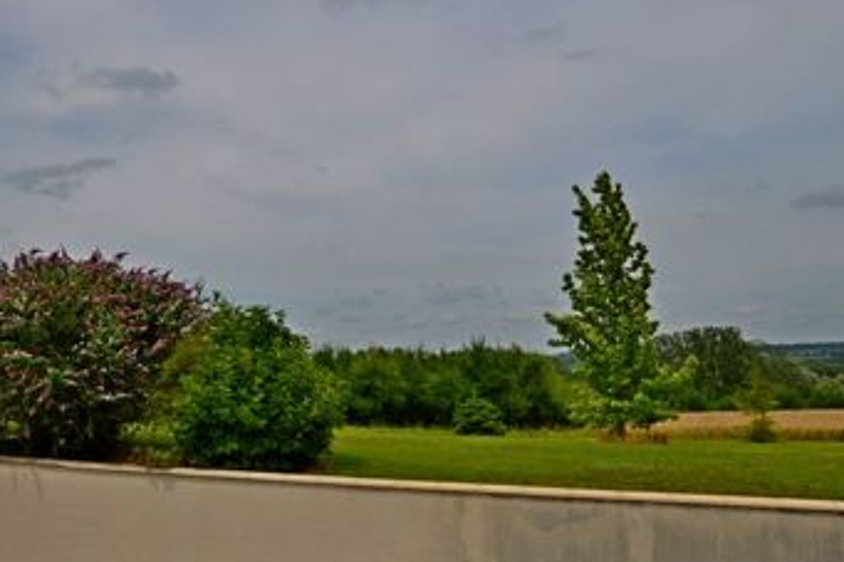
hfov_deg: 59.5
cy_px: 369
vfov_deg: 41.8
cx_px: 316
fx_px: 726
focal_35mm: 31
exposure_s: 1/320
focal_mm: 10
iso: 100
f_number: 9
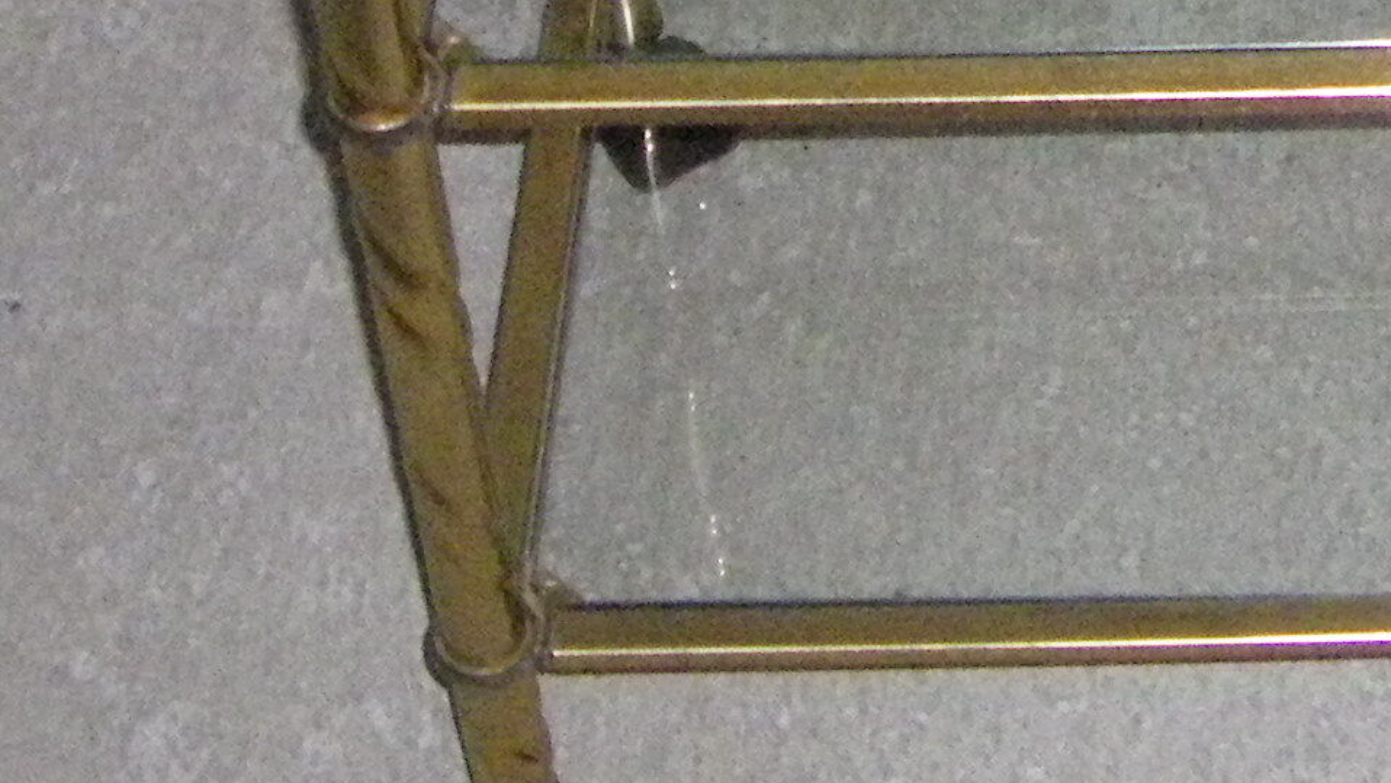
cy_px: -476
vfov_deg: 8.4
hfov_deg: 14.8
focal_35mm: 141
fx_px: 5201
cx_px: 1580
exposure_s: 1/50
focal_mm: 6.3
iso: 800
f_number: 3.5
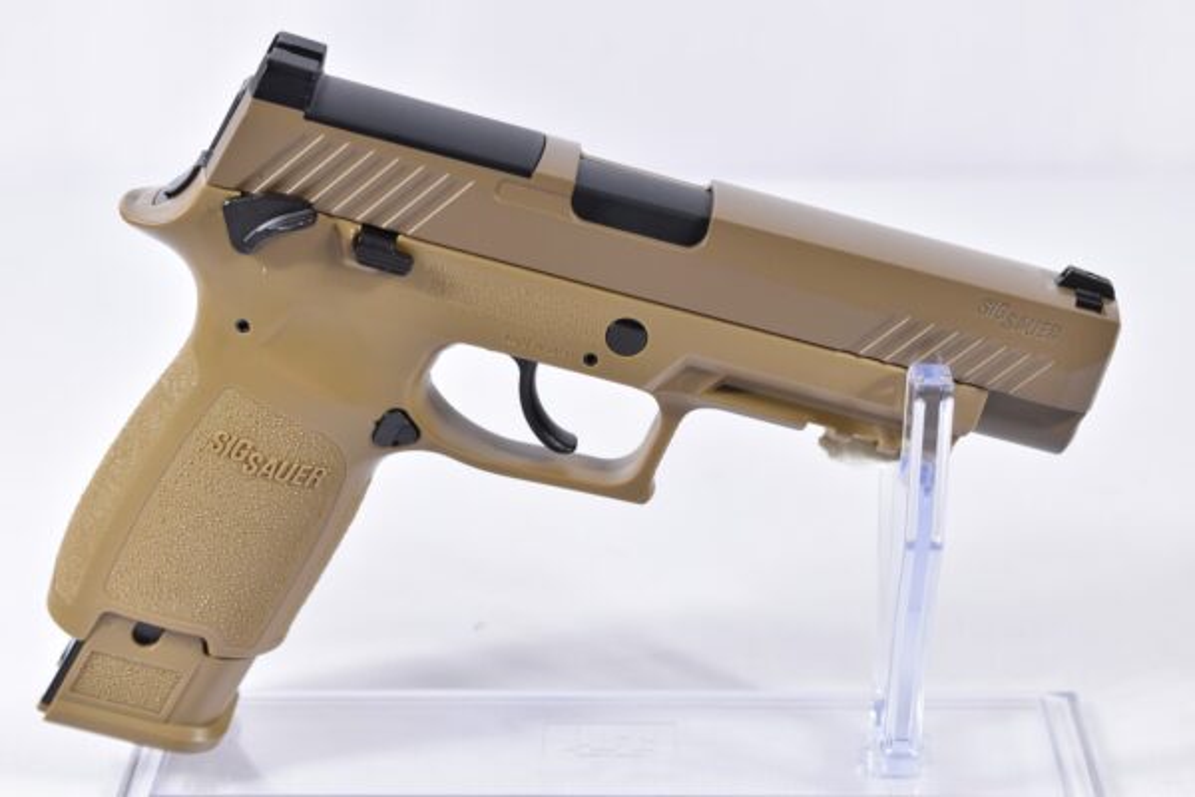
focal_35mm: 78
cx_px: 598
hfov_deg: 26.0
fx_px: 2589
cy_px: 398
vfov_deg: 17.5
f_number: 5.6
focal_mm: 52
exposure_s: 1/30
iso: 640
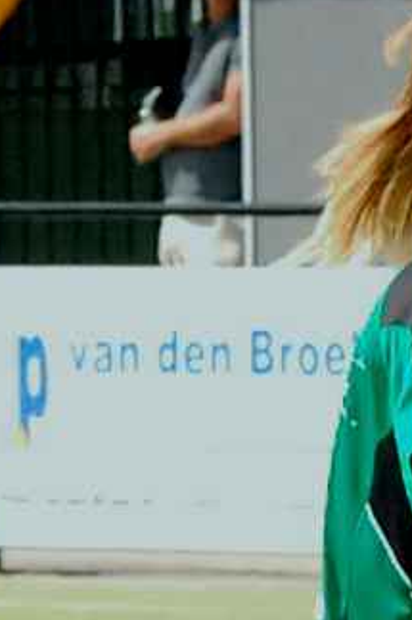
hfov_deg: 2.4
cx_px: 998
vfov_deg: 3.6
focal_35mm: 567
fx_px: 9764
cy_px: 139
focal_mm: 68
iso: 1600
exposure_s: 1/2000
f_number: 9
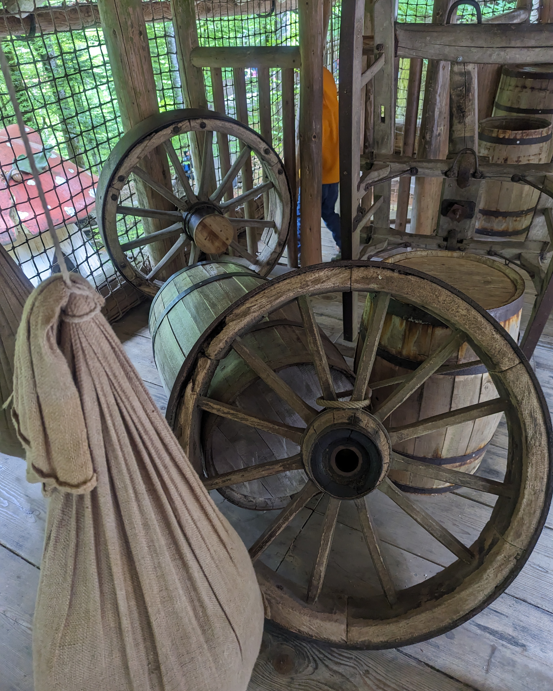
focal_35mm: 25
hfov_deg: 56.8
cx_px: 276
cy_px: 350
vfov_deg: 68.1
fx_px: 511
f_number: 1.85
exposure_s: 1/175
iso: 417
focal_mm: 6.81
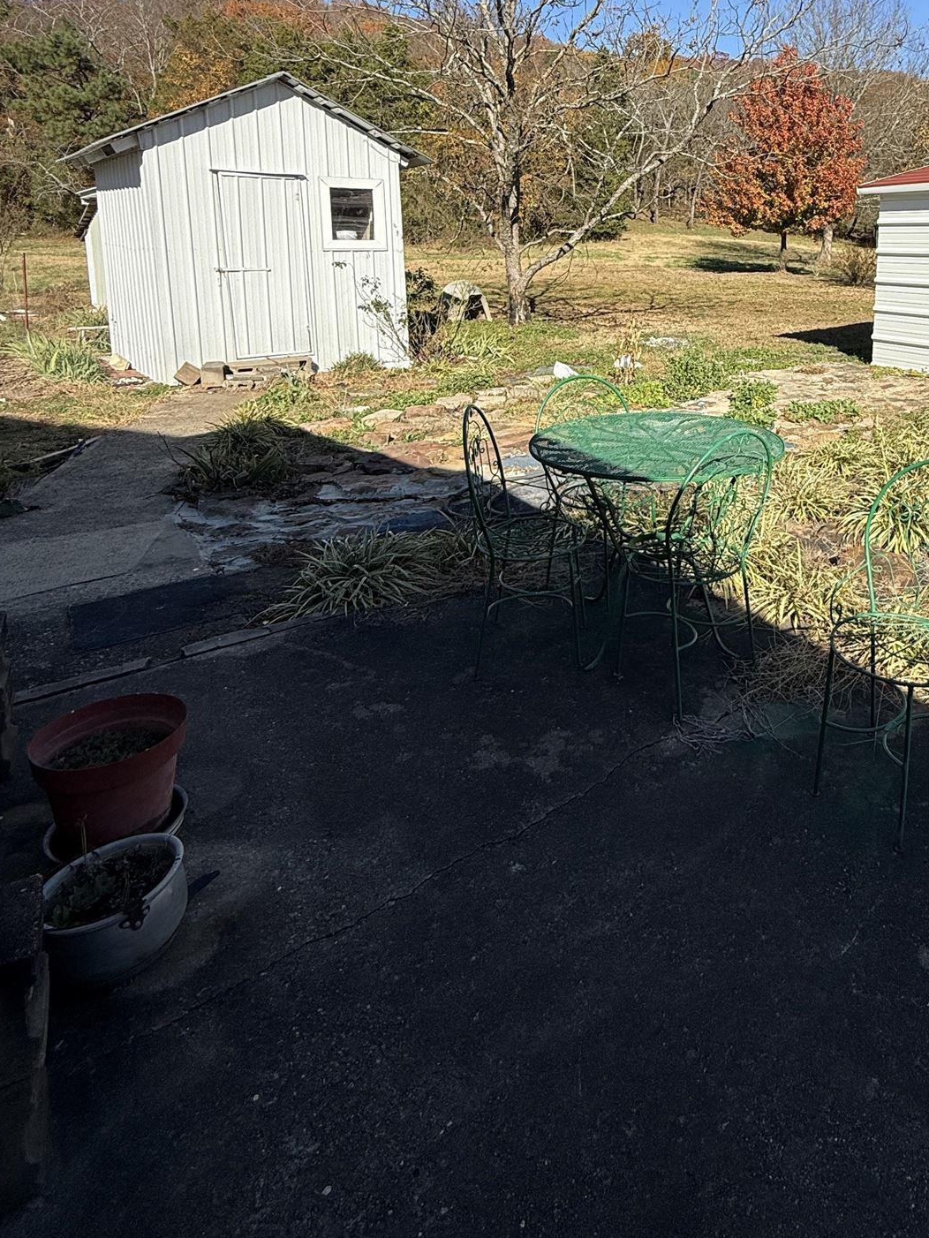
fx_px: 823
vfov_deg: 70.6
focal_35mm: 23
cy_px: 366
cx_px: 723
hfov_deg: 55.4
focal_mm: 2.22
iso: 50
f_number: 2.2
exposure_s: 1/1497
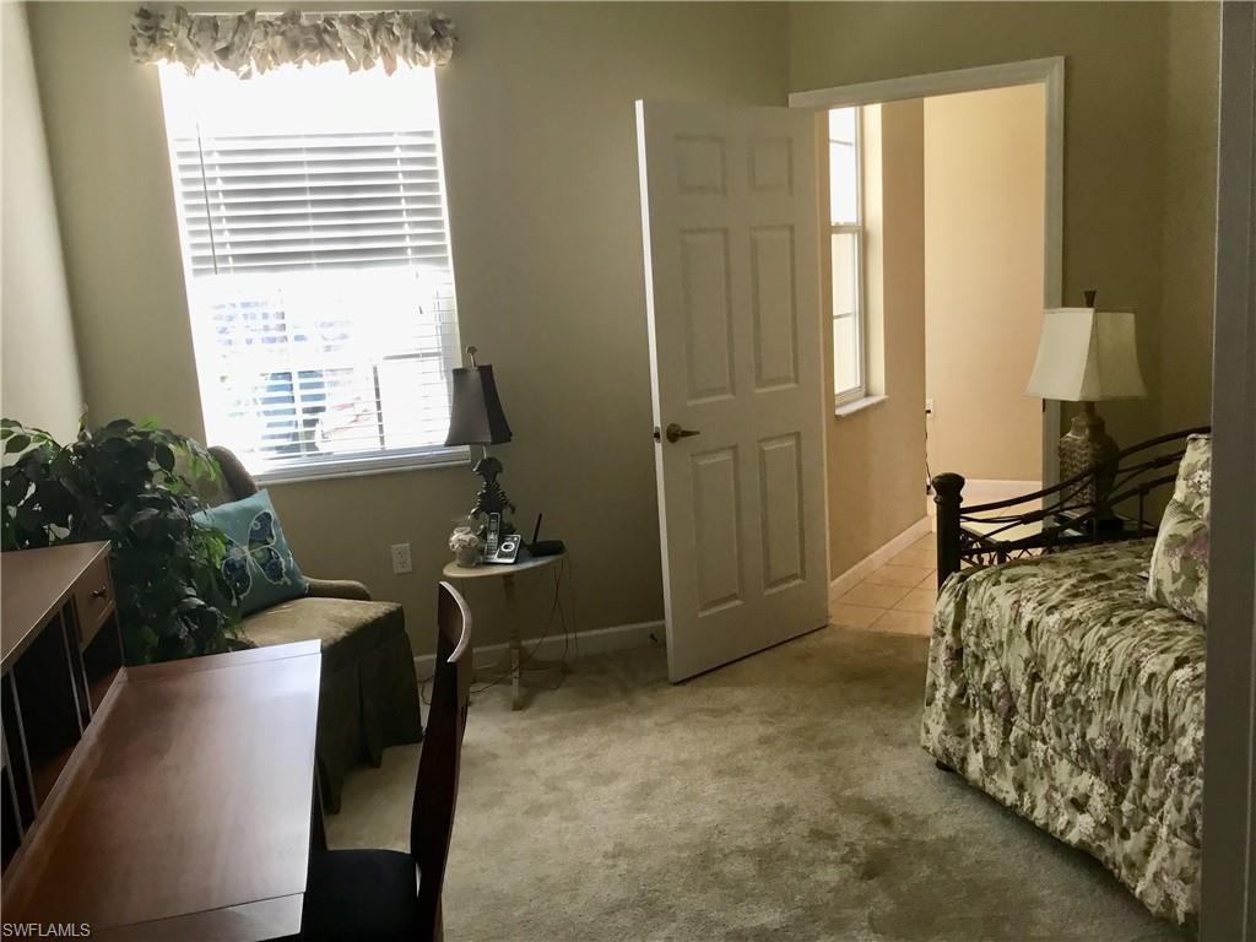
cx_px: 628
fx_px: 1125
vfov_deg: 45.4
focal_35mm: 31
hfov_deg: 58.4
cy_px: 471
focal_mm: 3.3
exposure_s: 1/33
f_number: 2.4
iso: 32
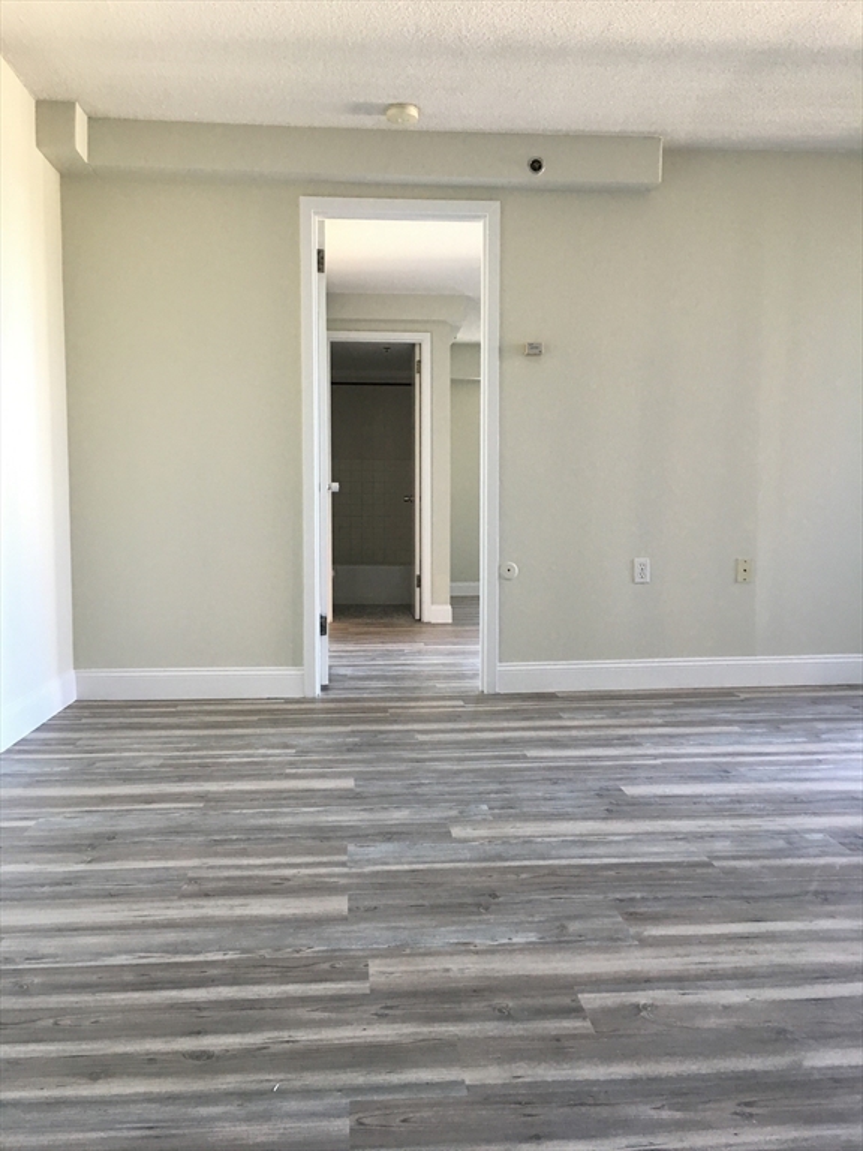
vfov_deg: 61.7
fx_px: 964
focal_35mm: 29
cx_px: 432
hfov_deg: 48.2
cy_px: 576
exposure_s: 1/30
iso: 80
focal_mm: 4.15
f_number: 2.2
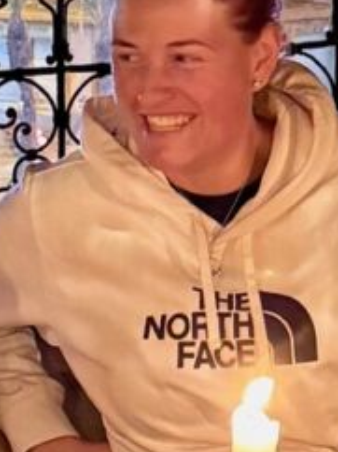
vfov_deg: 12.4
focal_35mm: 159
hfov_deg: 9.3
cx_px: 134
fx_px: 2074
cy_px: 86
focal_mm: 6.76
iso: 1600
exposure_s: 1/29
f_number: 1.78
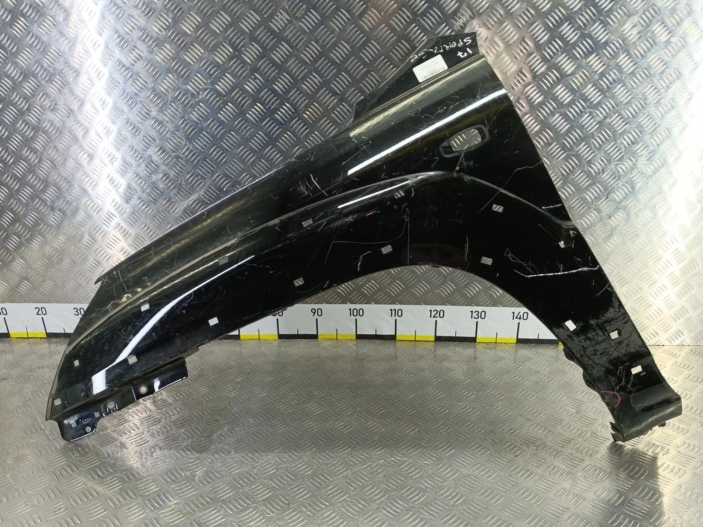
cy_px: 264
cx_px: 352
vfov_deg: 58.9
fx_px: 467
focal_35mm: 23
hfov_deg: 73.9
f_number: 1.6
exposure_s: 1/50
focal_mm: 4.11
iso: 157
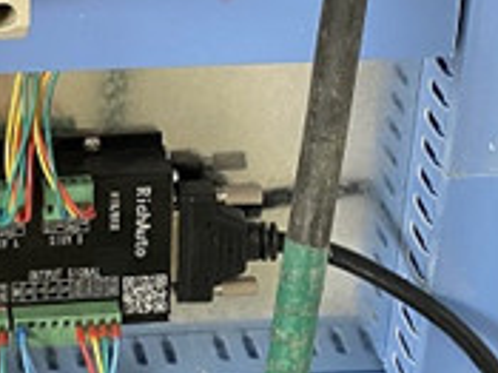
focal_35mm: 95
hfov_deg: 19.9
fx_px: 1366
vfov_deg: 14.7
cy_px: -142
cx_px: -34
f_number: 1.8
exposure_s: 1/60
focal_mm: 4.25
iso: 320
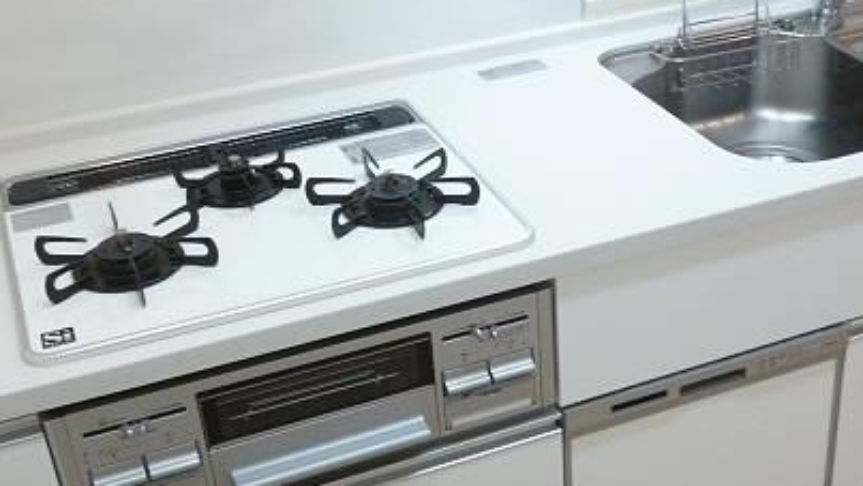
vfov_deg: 22.6
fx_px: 1213
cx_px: 542
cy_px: 307
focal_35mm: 53
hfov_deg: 38.9
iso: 400
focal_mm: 5
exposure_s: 1/40
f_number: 3.1
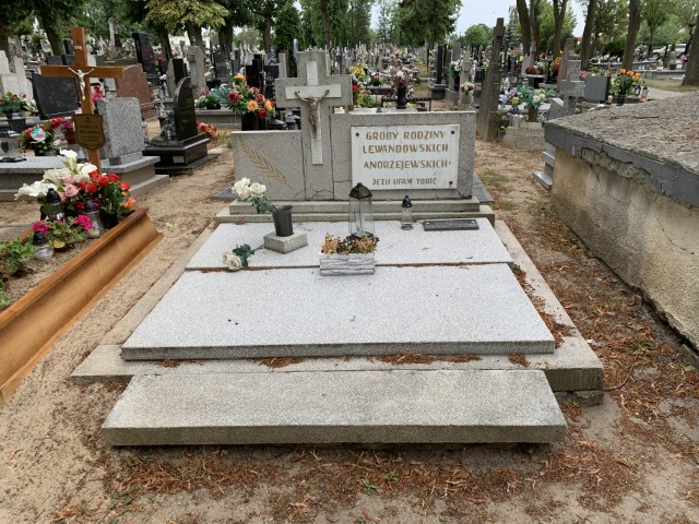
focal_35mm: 26
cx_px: 350
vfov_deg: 53.1
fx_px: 525
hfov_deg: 67.3
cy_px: 262
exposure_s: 1/620
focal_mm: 4.25
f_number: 1.8
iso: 25
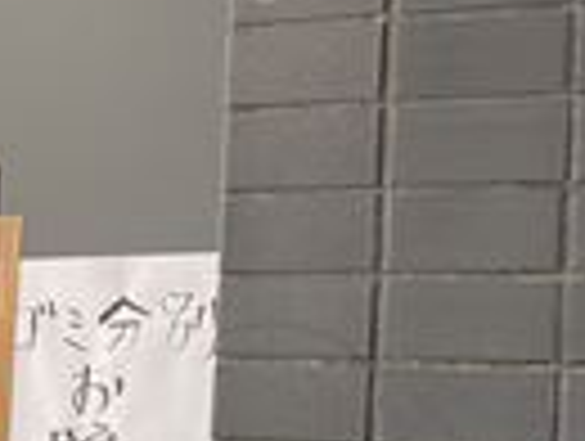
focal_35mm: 128
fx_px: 2167
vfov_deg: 11.6
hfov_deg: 13.9
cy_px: 360
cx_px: -410
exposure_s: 1/106
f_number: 1.8
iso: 125
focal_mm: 4.25
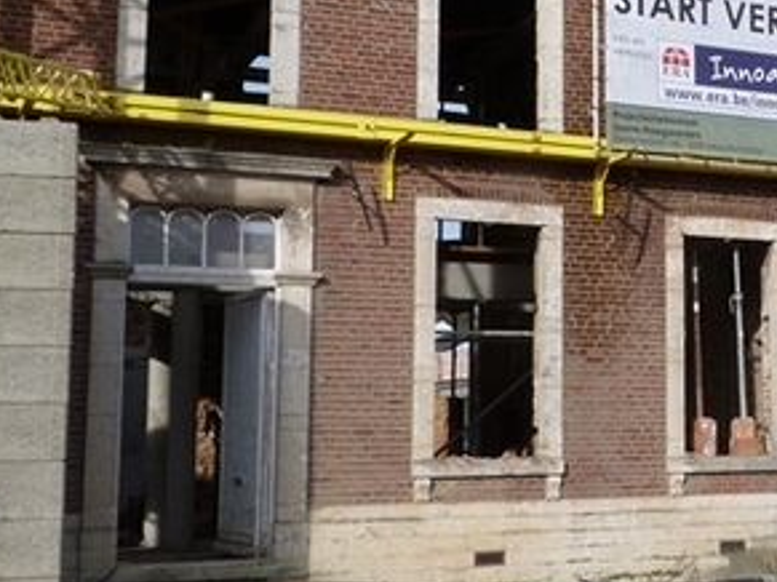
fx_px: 1481
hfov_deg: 27.8
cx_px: 769
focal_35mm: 66
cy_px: 227
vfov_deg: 22.2
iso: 80
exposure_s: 1/320
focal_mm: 5.7
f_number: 5.6
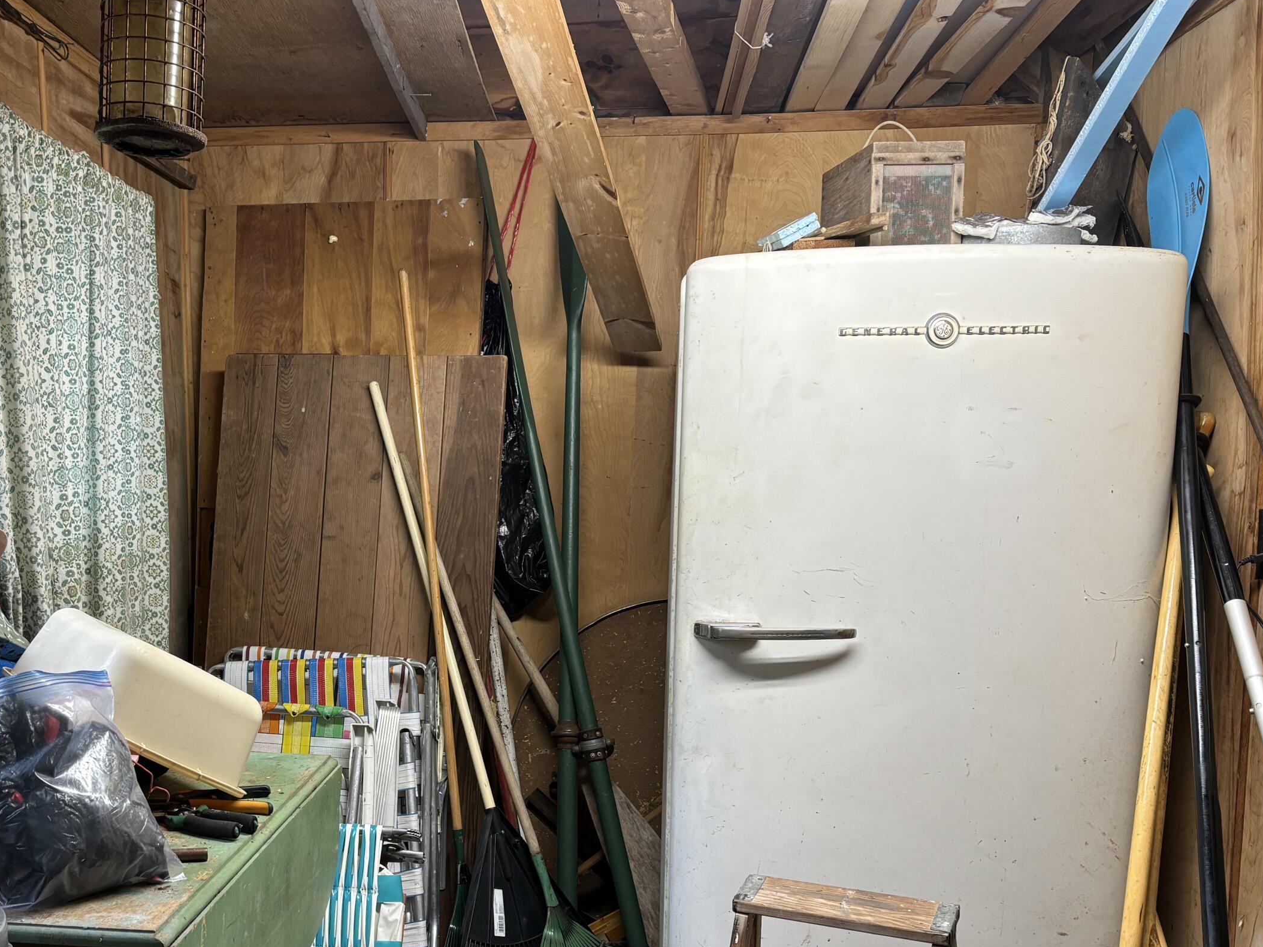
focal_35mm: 37
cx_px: 387
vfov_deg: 38.2
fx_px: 1350
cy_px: 631
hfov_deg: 49.0
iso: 100
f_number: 1.6
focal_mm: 5.96
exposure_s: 1/60
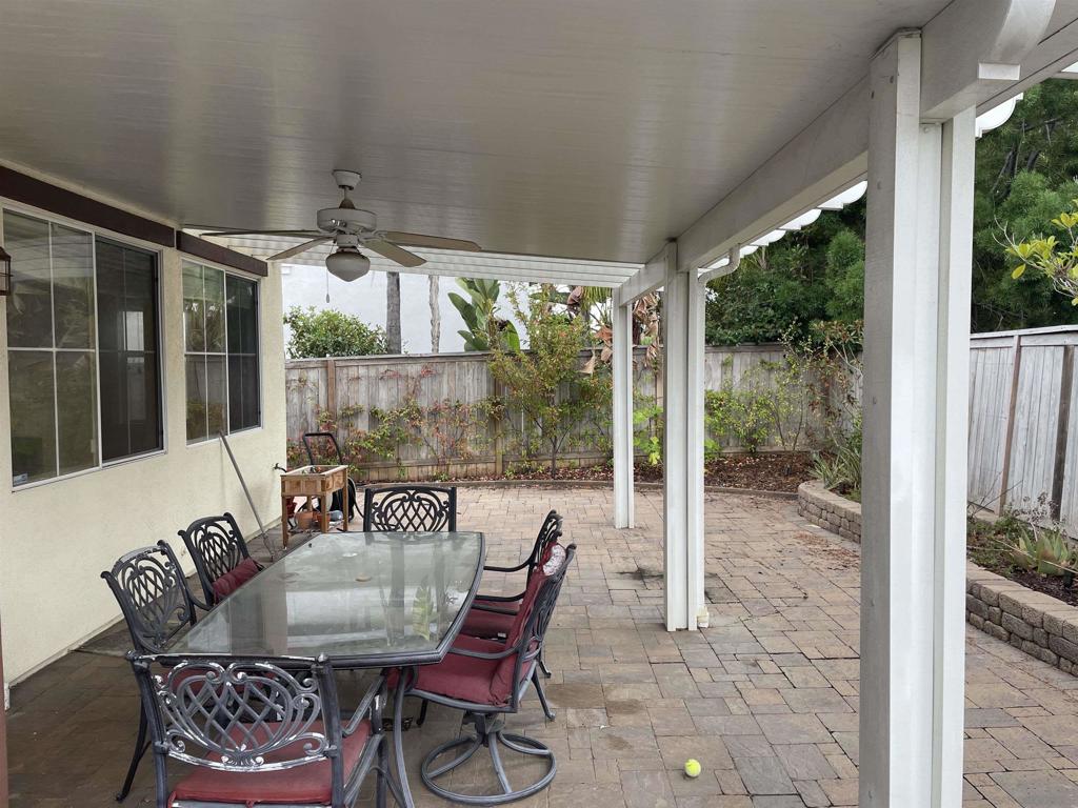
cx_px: 539
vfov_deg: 53.1
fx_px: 810
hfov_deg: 67.3
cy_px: 404
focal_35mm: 26
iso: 50
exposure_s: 1/121
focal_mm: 4.2
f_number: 1.6
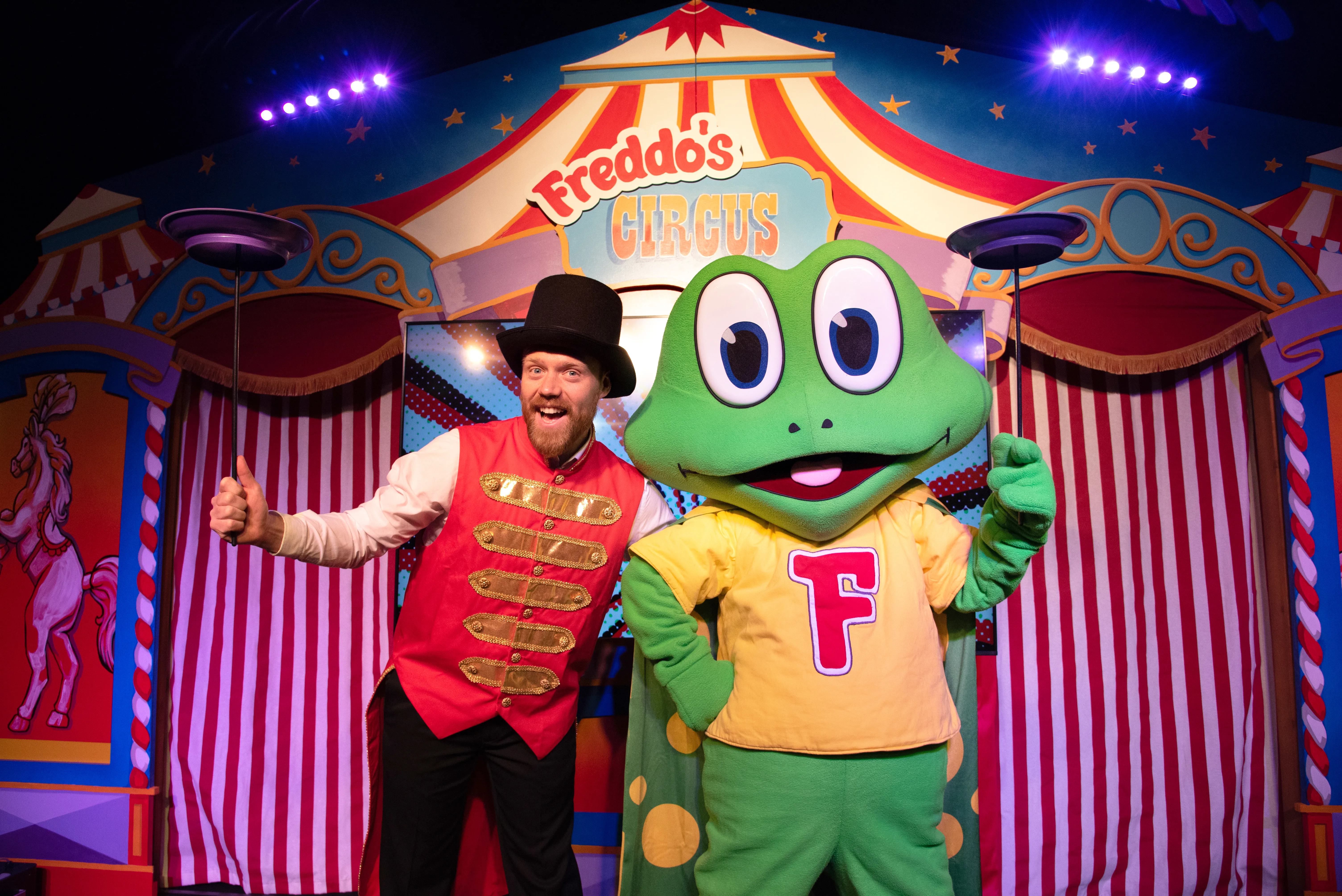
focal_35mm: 24
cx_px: 671
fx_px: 895
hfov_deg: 73.7
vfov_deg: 53.2
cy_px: 448
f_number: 6.3
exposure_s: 1/160
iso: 1600
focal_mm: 24
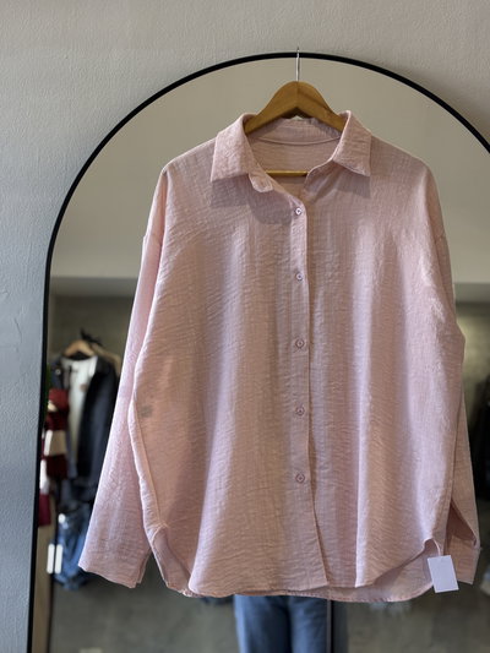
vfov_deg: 36.8
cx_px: 245
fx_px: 981
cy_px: 326
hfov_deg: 28.0
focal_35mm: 52
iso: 32
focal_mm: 5.96
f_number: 1.6
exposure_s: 1/50
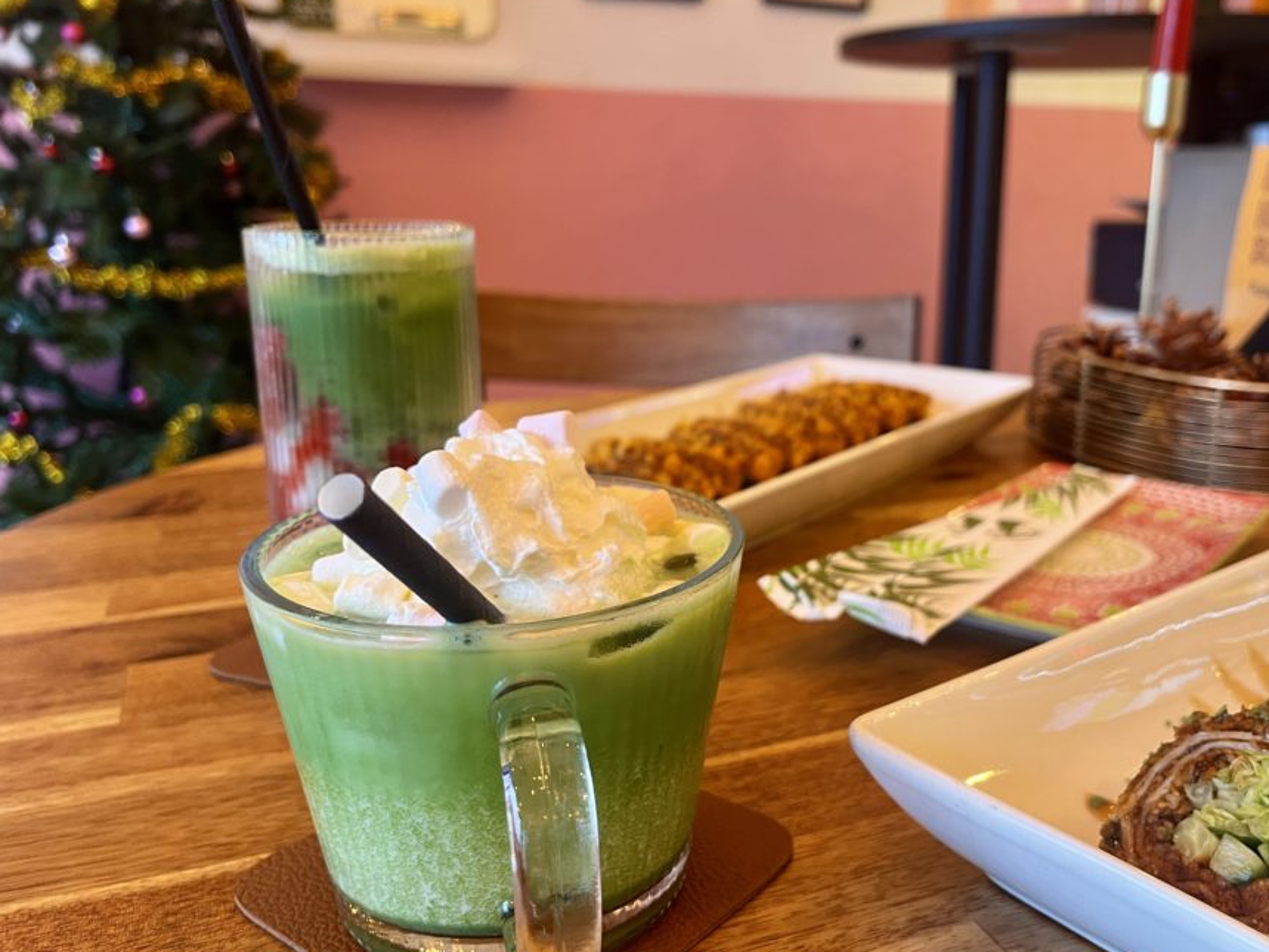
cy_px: 452
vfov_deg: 45.4
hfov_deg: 58.0
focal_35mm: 31
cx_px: 753
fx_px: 1136
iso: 125
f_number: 1.6
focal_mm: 5.1
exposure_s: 1/50
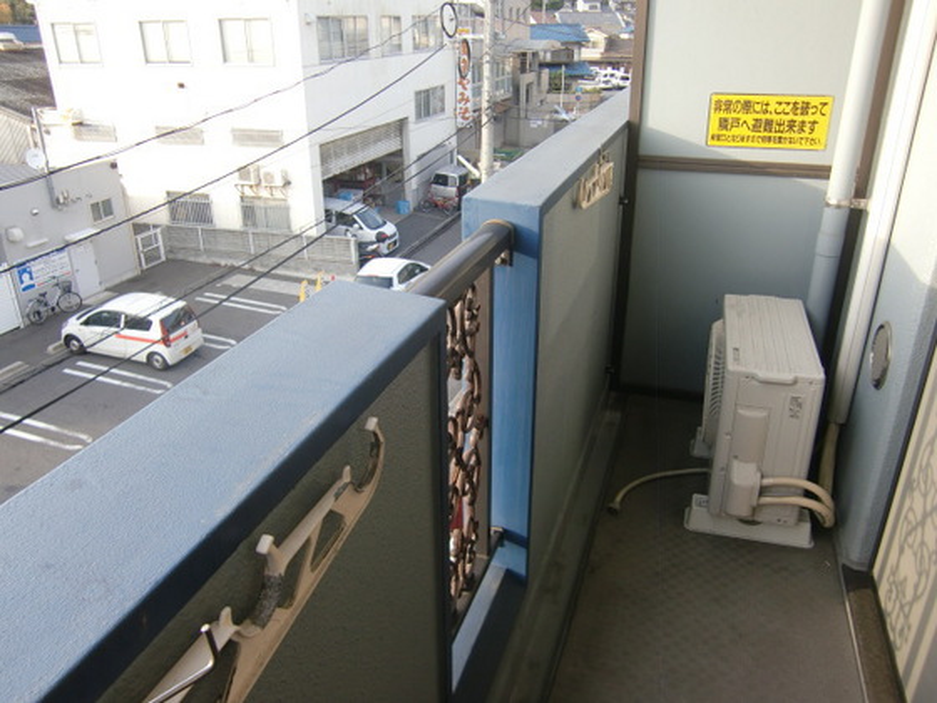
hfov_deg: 63.4
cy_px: 352
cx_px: 468
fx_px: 758
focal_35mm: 28
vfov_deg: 49.7
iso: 64
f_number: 2.6
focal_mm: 4.9
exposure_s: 1/125
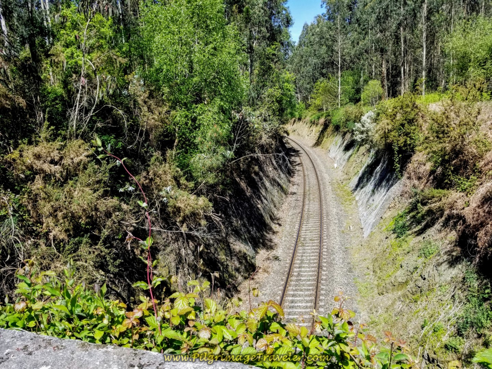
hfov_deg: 67.3
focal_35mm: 26
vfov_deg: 53.1
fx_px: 370
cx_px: 246
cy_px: 184
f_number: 1.7
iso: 50
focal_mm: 4.3
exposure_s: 1/1116
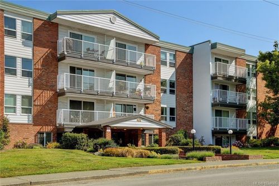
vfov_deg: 31.2
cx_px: 140
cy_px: 93
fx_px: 333
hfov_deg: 45.4
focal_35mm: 43
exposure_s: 1/100
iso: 100
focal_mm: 29
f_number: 7.1
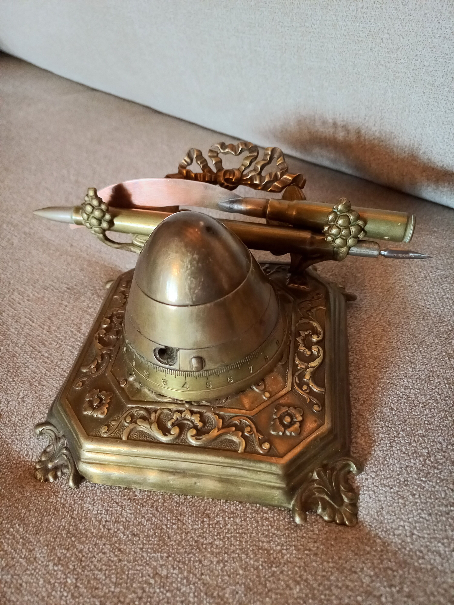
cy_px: 302
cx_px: 227
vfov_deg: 69.4
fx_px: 437
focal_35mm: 25
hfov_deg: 54.9
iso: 1250
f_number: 1.8
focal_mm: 4.65
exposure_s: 1/16
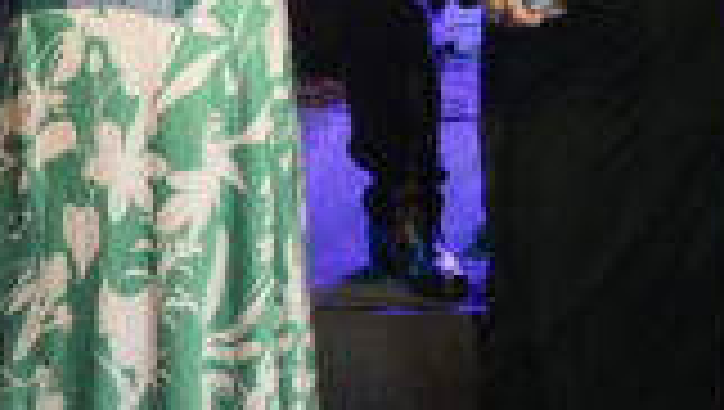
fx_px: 3101
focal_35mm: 161
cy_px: -261
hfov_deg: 13.2
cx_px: 99
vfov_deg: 7.4
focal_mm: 34.5
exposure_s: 1/200
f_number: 4
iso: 2500
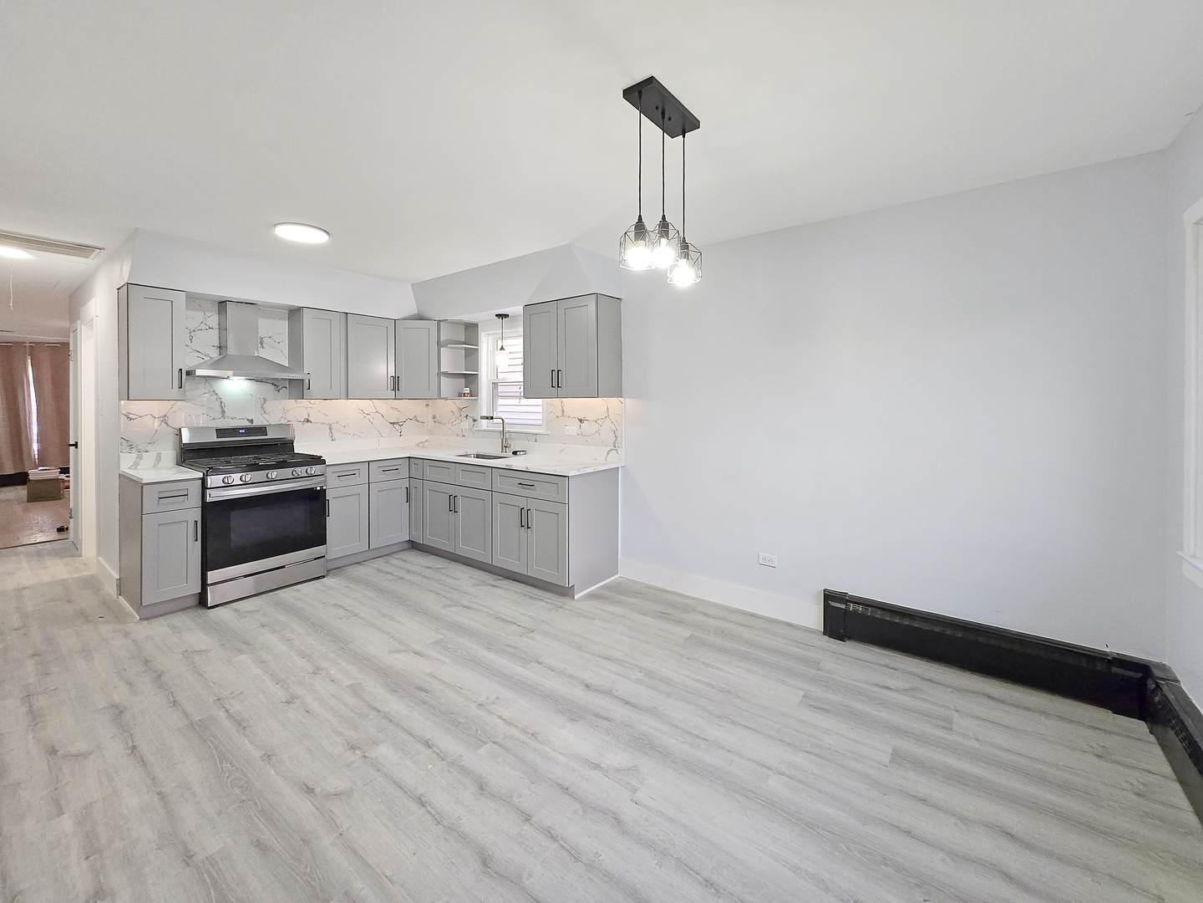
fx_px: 452
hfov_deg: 106.2
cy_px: 452
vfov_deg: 89.9
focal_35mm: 13
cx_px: 602
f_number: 2.2
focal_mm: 1.7
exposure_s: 1/60
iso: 100
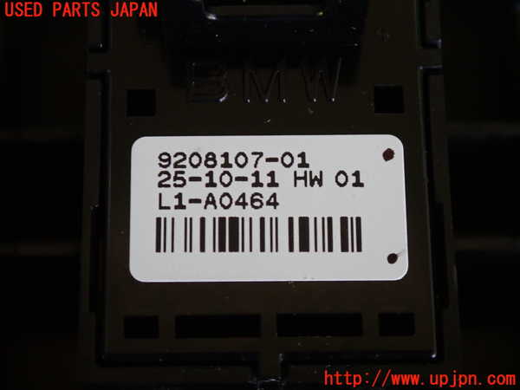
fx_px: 1502
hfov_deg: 19.6
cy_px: 195
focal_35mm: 100
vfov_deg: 14.8
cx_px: 260
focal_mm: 18
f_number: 4.9
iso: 800
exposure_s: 1/80
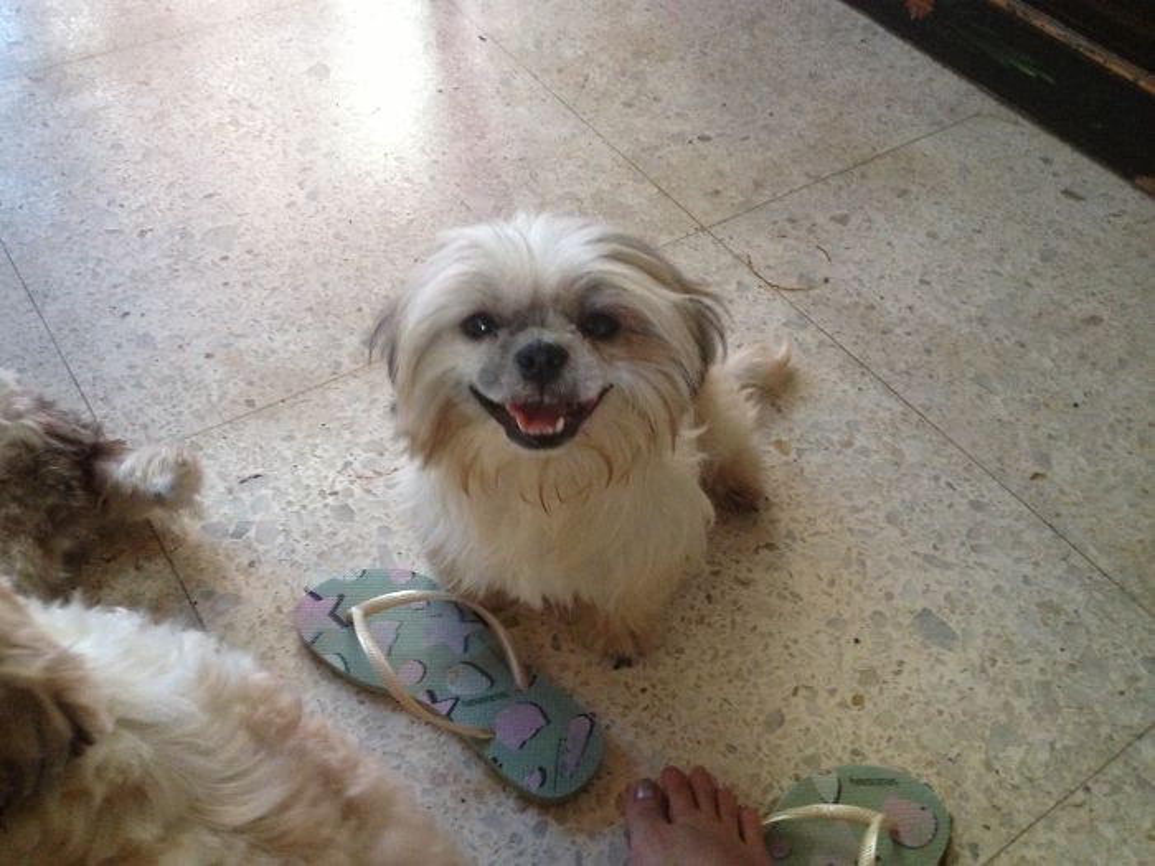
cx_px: 578
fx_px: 1168
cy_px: 433
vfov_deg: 40.7
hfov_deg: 52.6
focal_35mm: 35
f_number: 2.4
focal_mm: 4.28
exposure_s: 1/15
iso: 400
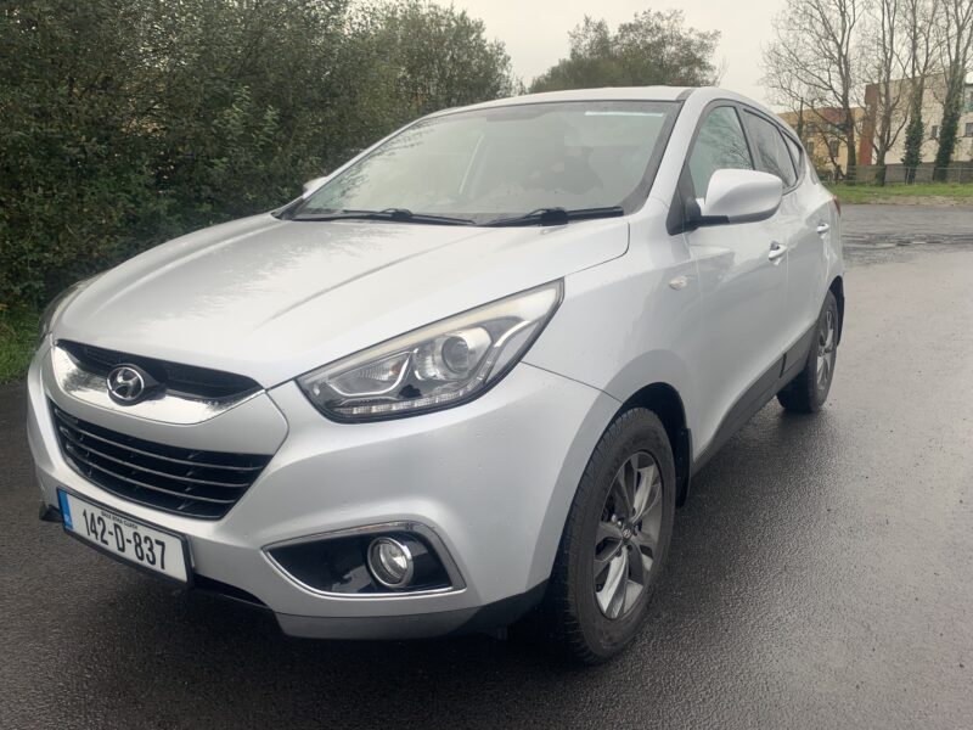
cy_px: 365
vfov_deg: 53.1
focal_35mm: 26
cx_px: 486
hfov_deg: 67.3
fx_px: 731
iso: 25
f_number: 1.8
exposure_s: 1/471
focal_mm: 4.25
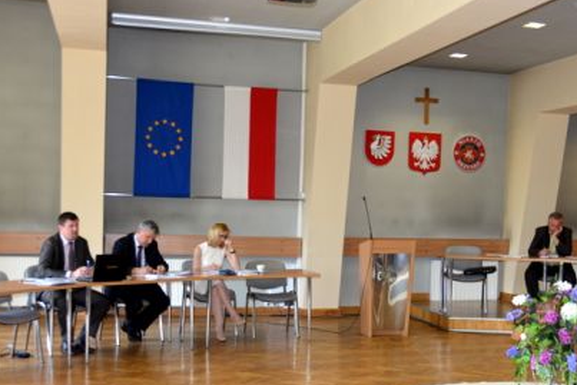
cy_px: 223
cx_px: 377
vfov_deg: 27.5
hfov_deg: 39.9
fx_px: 786
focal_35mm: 49
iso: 400
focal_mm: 22
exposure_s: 1/80
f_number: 3.8
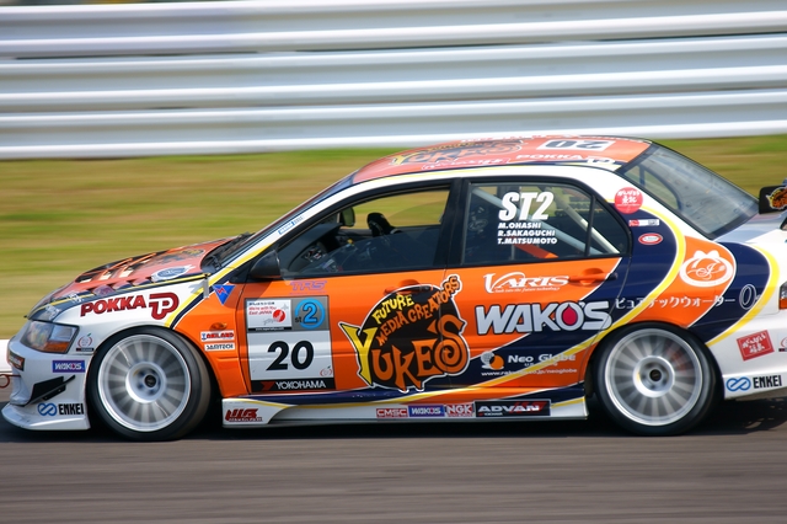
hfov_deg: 4.6
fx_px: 9832
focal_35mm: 450
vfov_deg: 3.1
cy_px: 262
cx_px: 394
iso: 100
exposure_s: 1/160
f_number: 5.6
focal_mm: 300
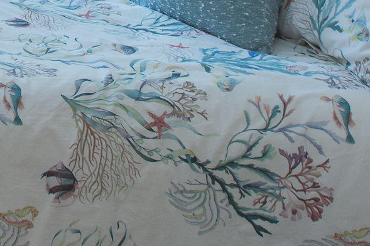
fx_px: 912
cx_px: -163
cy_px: -175
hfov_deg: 20.2
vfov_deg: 13.9
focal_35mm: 89
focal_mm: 17
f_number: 5.6
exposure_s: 1/800
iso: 640
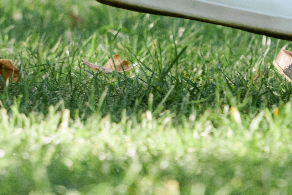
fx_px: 9792
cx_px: 298
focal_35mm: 1207
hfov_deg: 1.7
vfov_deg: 1.1
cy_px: -450
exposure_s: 1/640
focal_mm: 175
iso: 200
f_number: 3.2
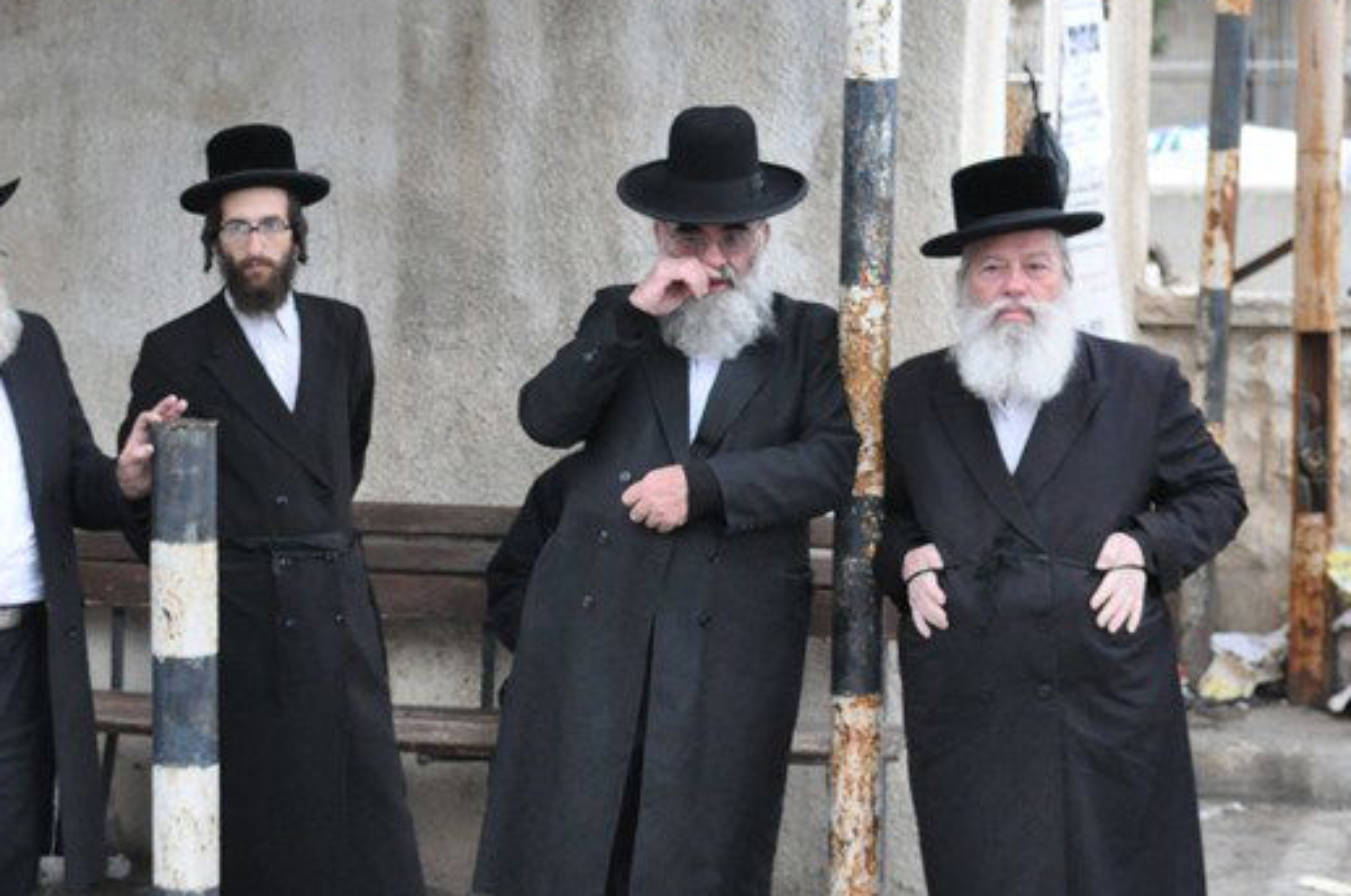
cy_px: 571
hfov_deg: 16.0
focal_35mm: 128
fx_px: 4788
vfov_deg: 10.7
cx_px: 353
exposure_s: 1/200
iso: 2000
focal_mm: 55
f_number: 7.1
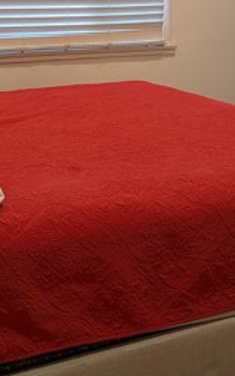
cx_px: 98
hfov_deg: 20.3
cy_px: 37
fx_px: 657
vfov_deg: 30.6
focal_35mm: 64
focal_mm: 6.9
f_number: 1.68
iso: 68
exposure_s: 1/40
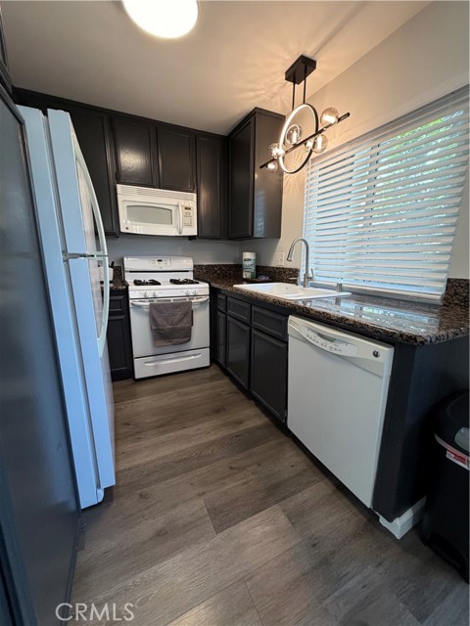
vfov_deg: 102.1
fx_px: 253
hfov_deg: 85.7
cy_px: 313
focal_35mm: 14
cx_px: 235
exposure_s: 1/120
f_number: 2.2
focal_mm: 2.22
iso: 250
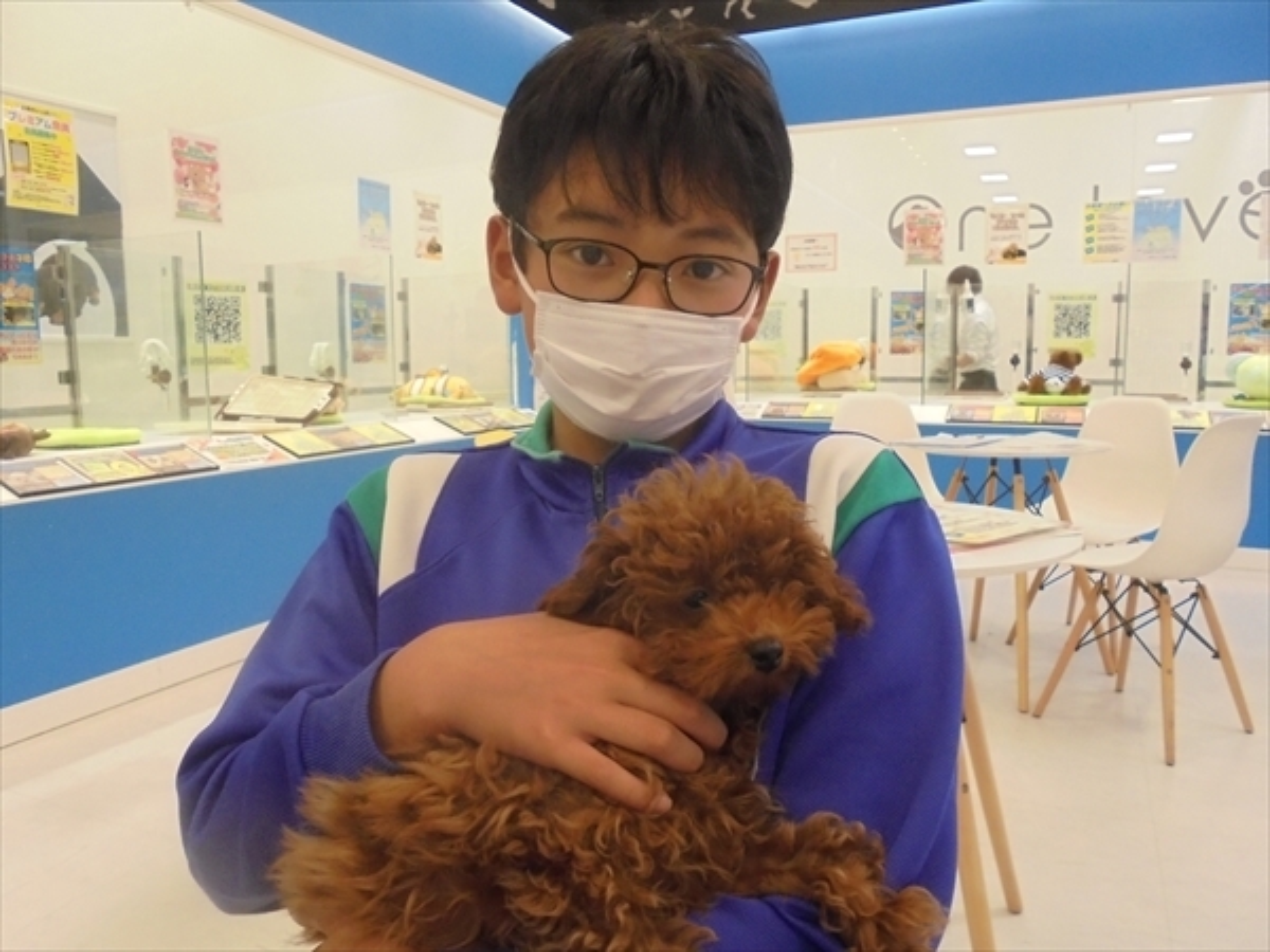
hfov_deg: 67.3
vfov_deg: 53.1
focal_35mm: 26
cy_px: 476
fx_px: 954
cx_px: 635
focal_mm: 4.6
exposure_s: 1/160
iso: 400
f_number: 3.5
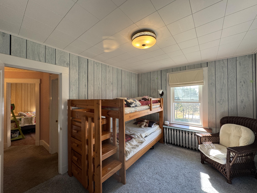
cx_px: 128
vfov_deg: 85.7
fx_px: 104
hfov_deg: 102.1
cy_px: 96
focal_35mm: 14
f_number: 2.2
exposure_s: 1/99
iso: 125
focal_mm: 2.22
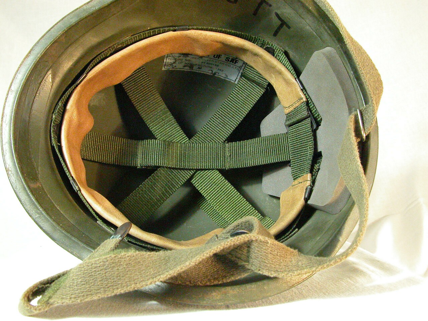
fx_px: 433
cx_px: 214
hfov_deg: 52.6
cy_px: 160
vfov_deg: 40.7
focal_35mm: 35
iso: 800
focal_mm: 8.9
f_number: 4.5
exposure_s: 1/12.7
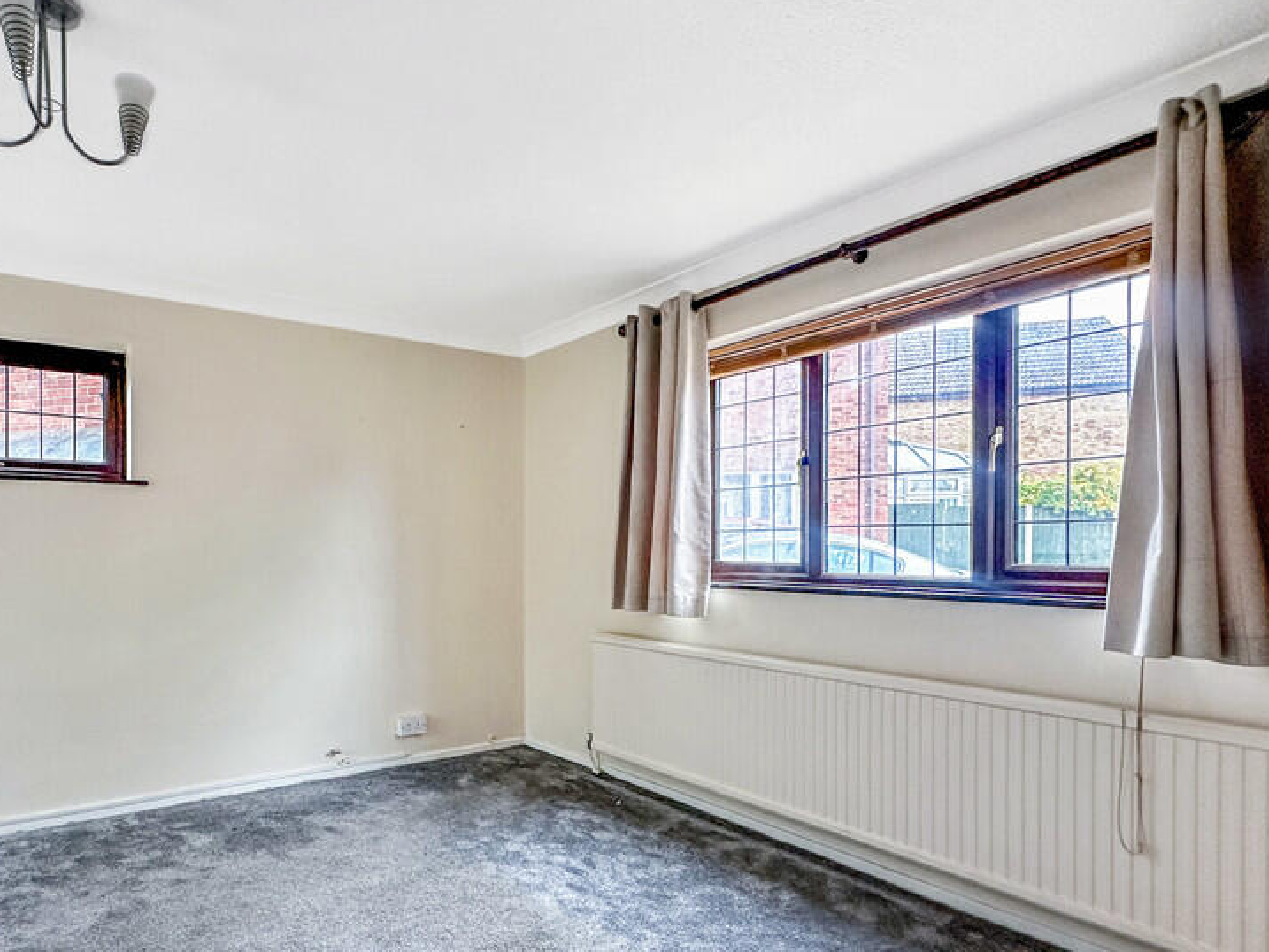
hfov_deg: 79.8
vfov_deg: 65.4
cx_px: 455
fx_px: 733
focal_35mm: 20
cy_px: 570
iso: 200
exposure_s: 1/100
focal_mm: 2.22
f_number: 2.2
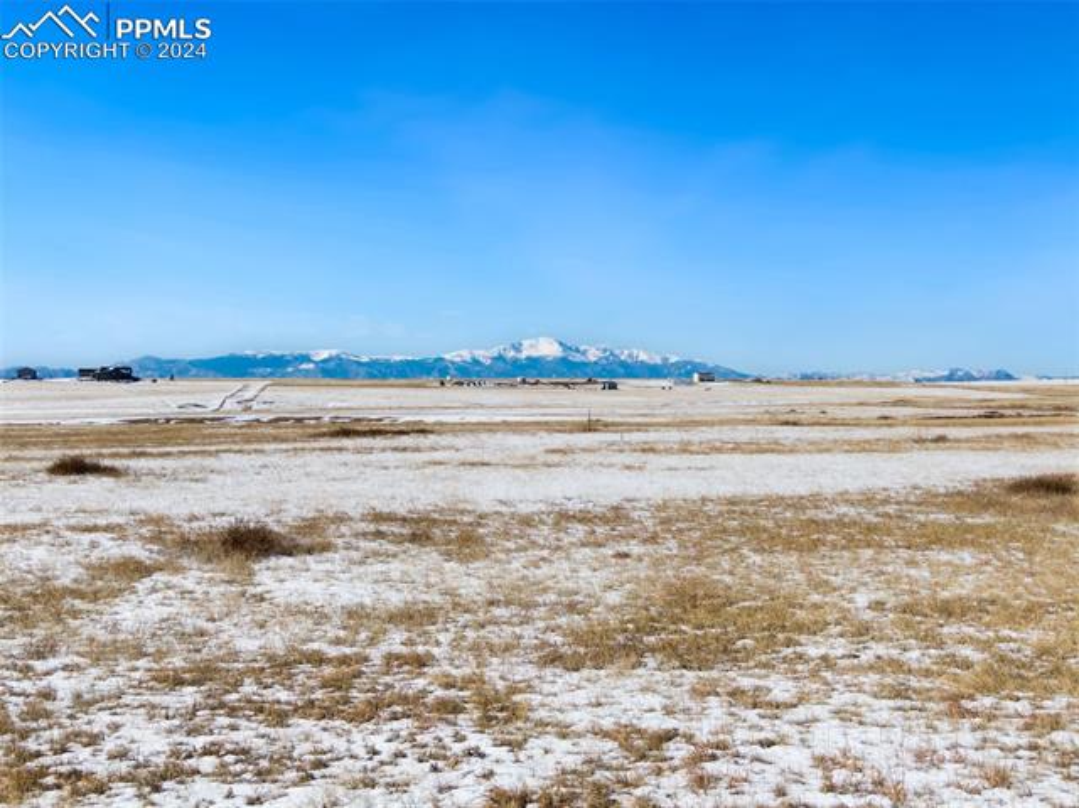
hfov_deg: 39.7
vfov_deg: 30.2
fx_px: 1495
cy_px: 404
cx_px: 540
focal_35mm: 48
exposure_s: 1/40
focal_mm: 8.6
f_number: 3.8
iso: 100
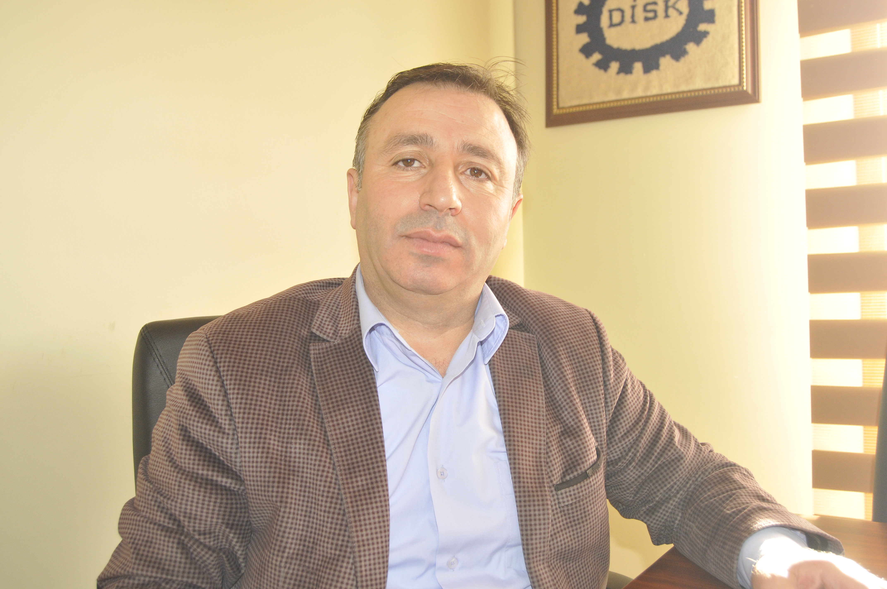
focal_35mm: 33
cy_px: 294
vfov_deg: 39.9
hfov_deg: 57.3
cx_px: 444
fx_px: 812
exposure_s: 1/60
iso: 720
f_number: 4.5
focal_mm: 22
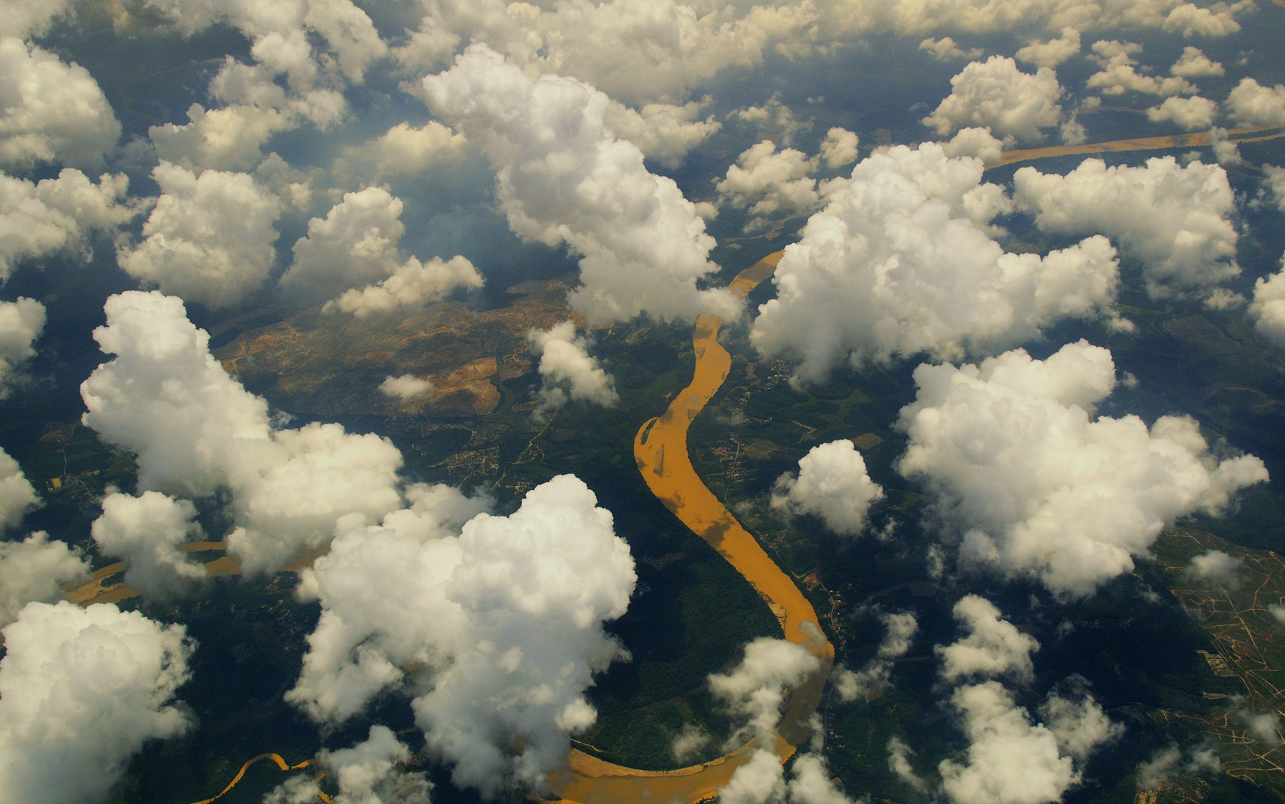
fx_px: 1086
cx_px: 646
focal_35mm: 31
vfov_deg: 40.6
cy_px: 423
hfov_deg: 61.2
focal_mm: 20
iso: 200
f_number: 8
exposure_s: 1/800
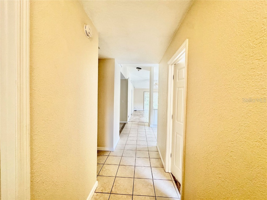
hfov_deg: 102.1
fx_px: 108
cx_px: 134
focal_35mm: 14
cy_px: 100
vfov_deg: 85.7
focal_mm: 2.22
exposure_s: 1/120
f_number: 2.2
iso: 250
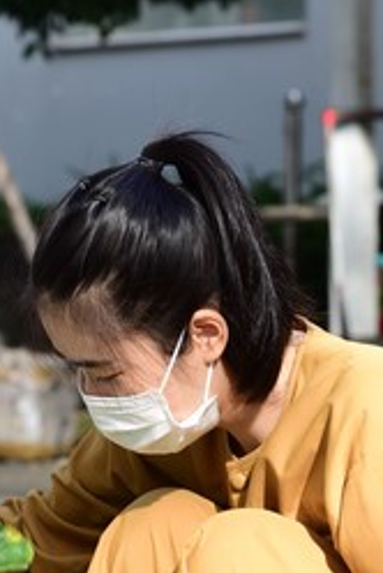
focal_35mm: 275
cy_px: 425
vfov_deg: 7.5
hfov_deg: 5.0
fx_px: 4376
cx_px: 44
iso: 250
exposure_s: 1/160
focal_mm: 105
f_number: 7.1
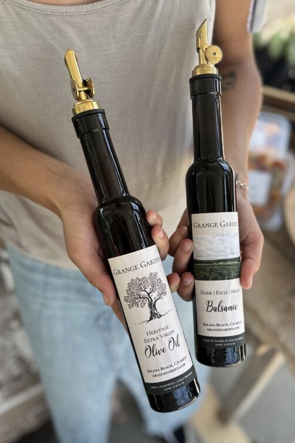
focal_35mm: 34
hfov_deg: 38.6
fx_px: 418
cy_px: 223
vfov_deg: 55.8
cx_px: 183
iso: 80
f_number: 1.78
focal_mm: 6.86
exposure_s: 1/791
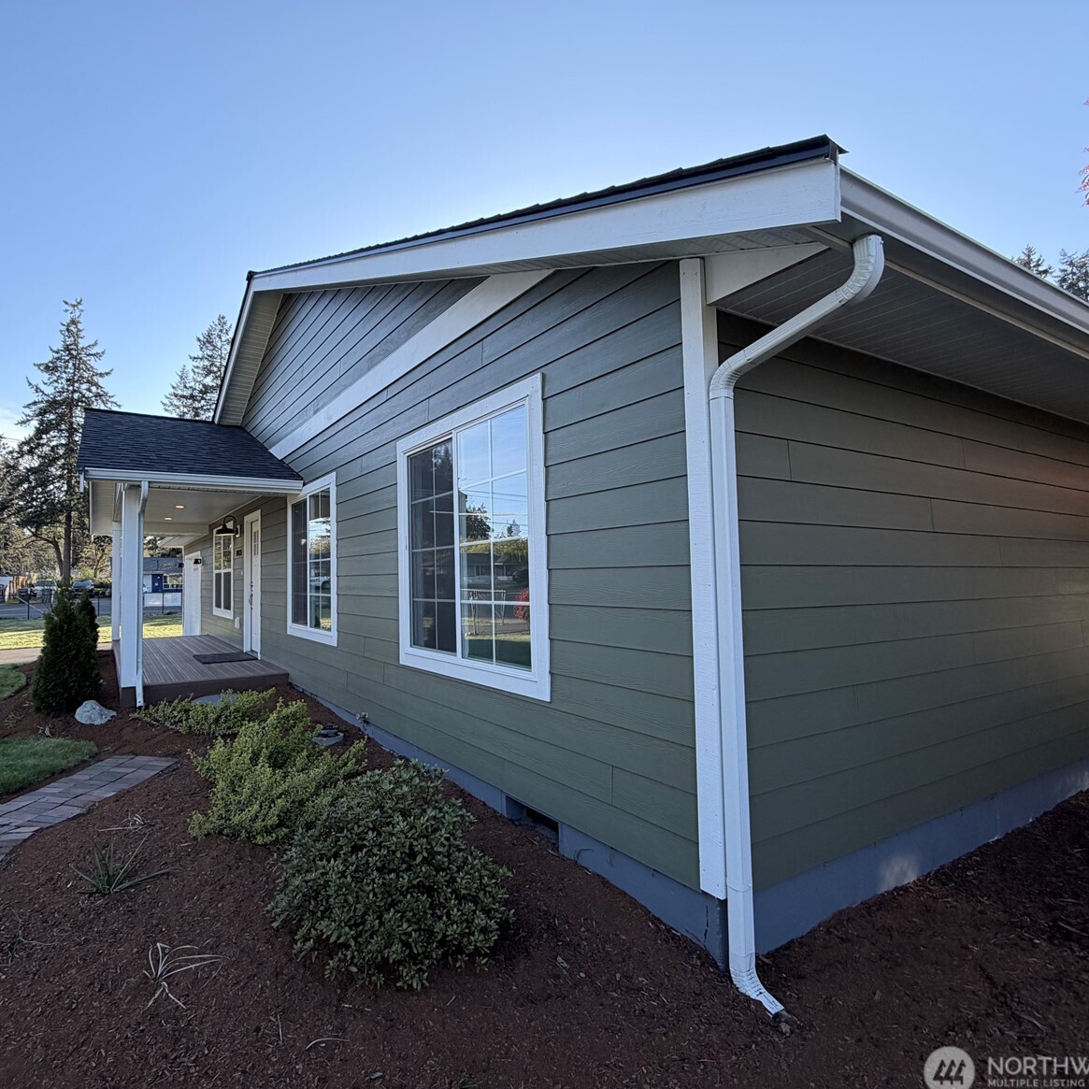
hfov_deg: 82.6
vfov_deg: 84.0
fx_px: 605
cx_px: 419
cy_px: 549
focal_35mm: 17
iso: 50
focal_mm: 2.22
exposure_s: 1/502
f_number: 2.2
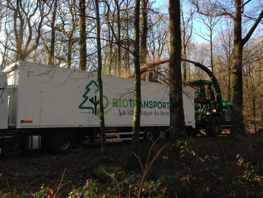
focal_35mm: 33
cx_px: 132
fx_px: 251
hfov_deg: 55.4
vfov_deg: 42.9
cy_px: 99
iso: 50
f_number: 2.4
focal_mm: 4.12
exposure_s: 1/278
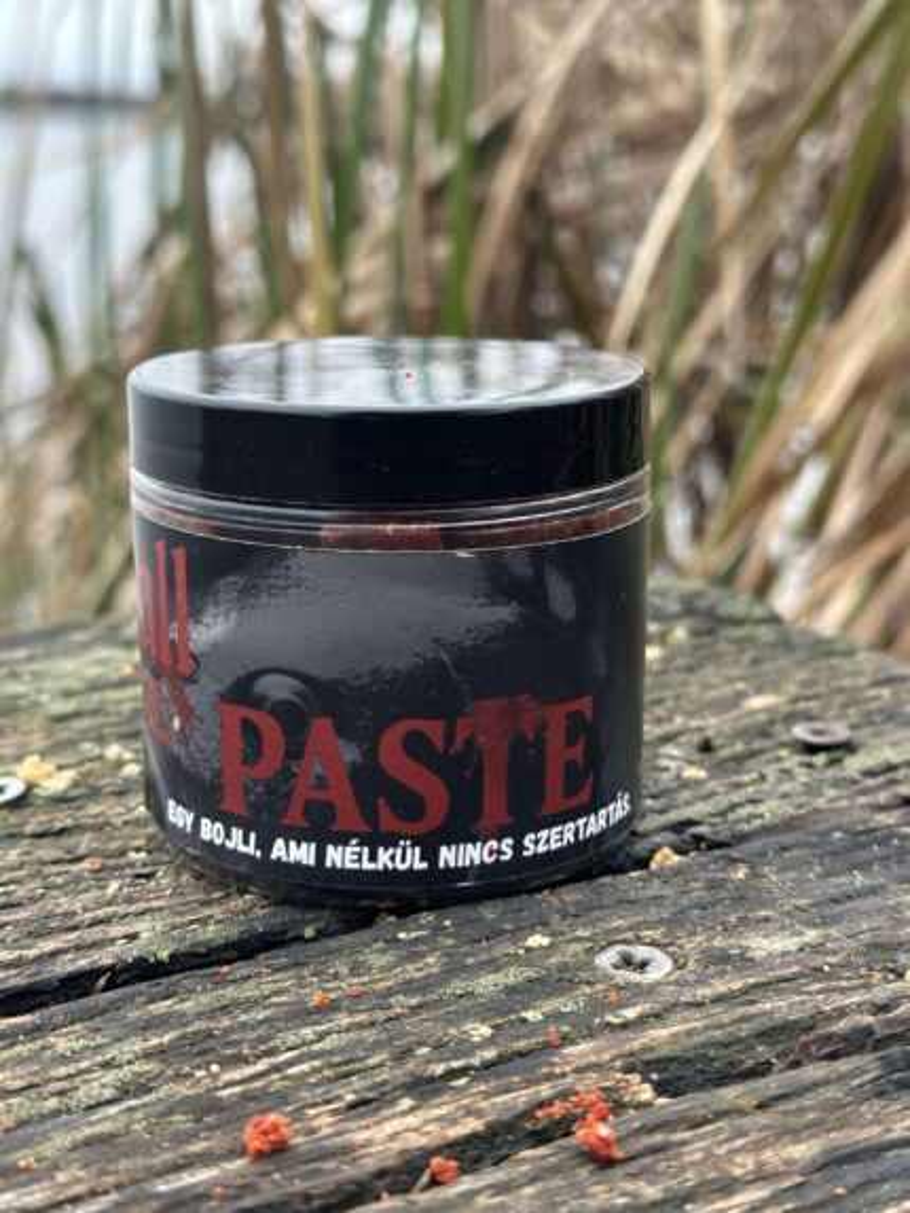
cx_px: 455
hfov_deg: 30.3
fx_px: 1682
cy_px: 606
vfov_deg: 39.6
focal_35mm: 48
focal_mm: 6.86
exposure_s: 1/172
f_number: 1.78
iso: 100
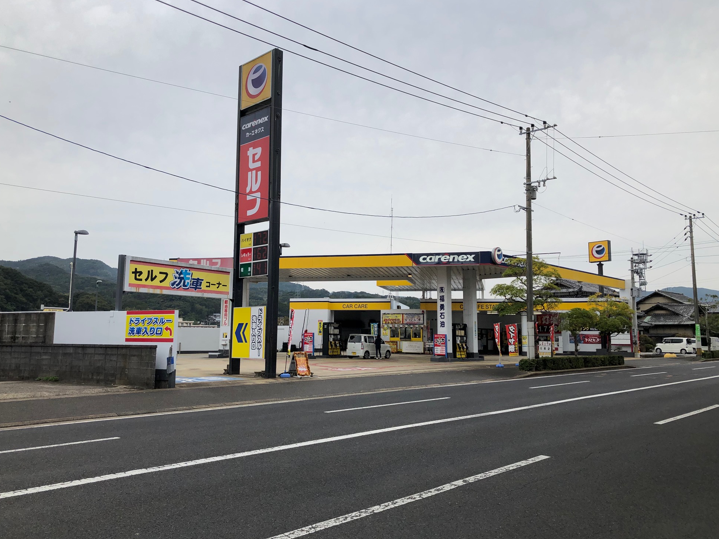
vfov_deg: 48.2
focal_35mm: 29
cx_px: 350
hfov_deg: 61.6
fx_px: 602
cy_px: 269
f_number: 1.8
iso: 20
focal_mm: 3.99
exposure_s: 1/1230
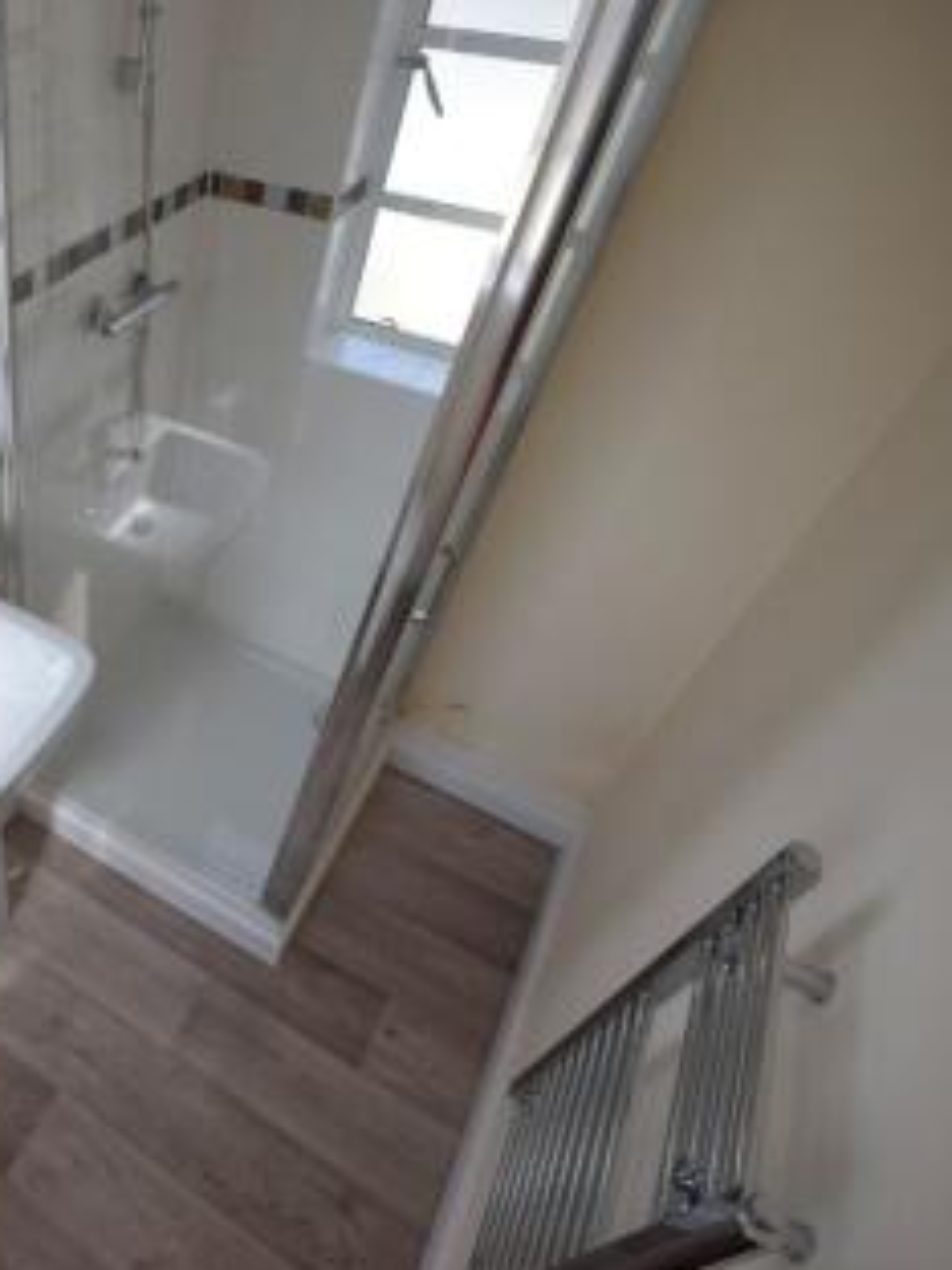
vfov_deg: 76.4
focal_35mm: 22
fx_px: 807
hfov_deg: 52.3
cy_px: 633
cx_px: 65
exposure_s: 1/250
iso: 360
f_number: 8
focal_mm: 10
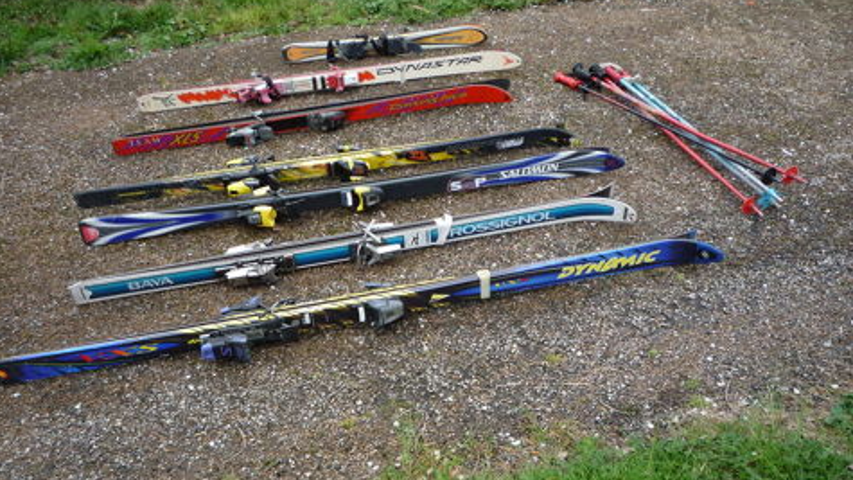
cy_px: 286
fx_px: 746
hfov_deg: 59.5
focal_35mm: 33
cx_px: 424
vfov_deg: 35.5
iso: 100
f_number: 4
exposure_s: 1/200
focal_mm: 5.2
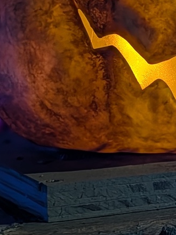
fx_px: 739
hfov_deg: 13.3
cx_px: 201
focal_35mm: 109
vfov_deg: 18.0
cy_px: 109
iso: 496
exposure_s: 1/21.9
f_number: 1.68
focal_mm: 6.9
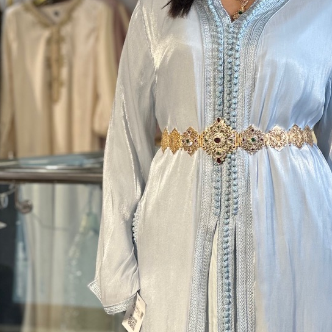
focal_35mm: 160
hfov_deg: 10.9
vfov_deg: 10.9
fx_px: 1736
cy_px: 199
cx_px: 226
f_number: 2.8
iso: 25
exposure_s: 1/100
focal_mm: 9
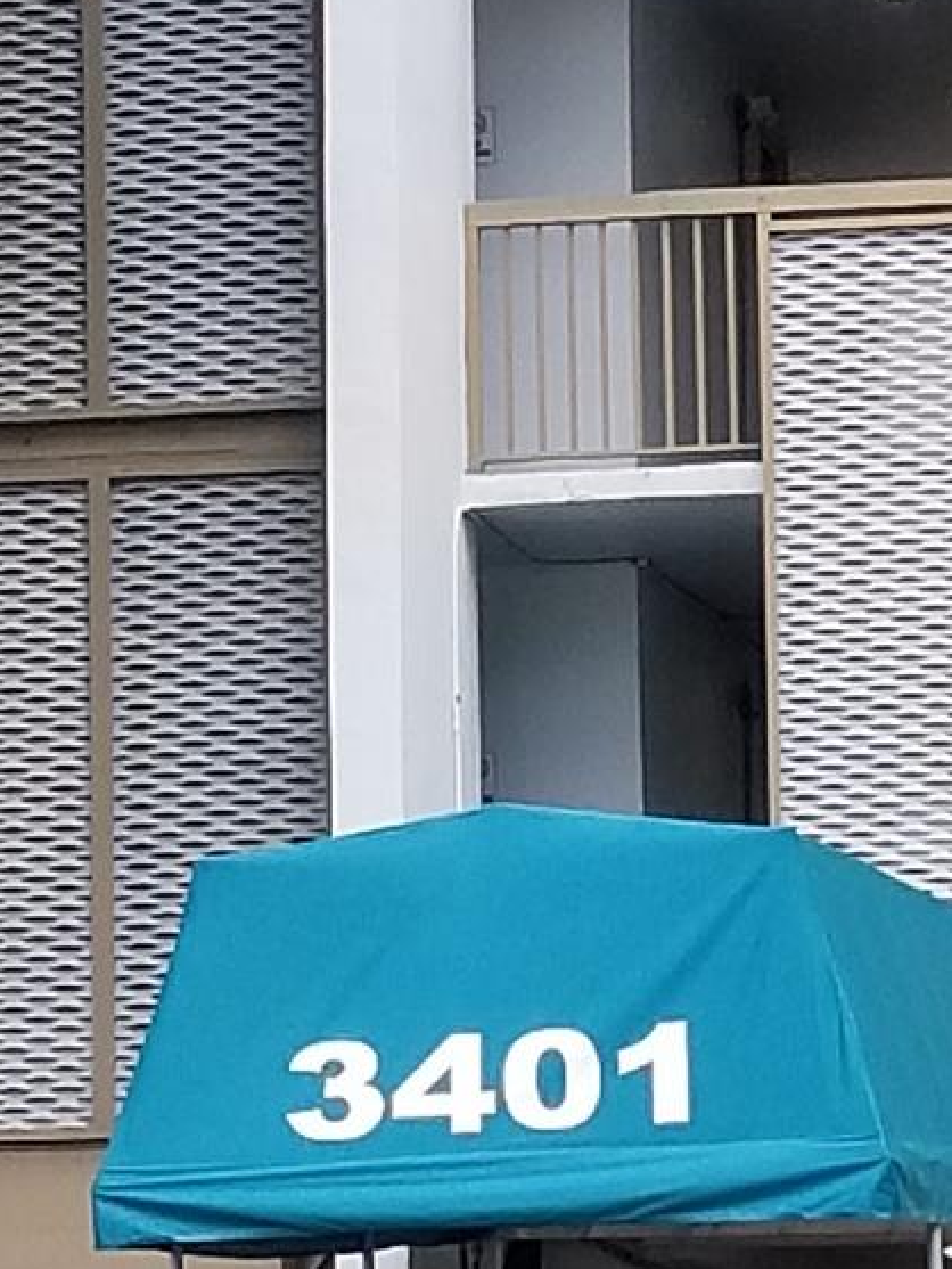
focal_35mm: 56
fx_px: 2053
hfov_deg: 26.1
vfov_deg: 33.5
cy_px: 278
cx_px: 421
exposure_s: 1/520
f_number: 1.7
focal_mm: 4.25
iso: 50
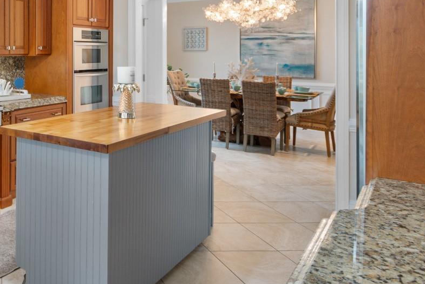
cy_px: 43
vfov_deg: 38.0
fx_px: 390
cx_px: 5
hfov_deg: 47.9
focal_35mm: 33
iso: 100
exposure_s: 1/6
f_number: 4.8
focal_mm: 11
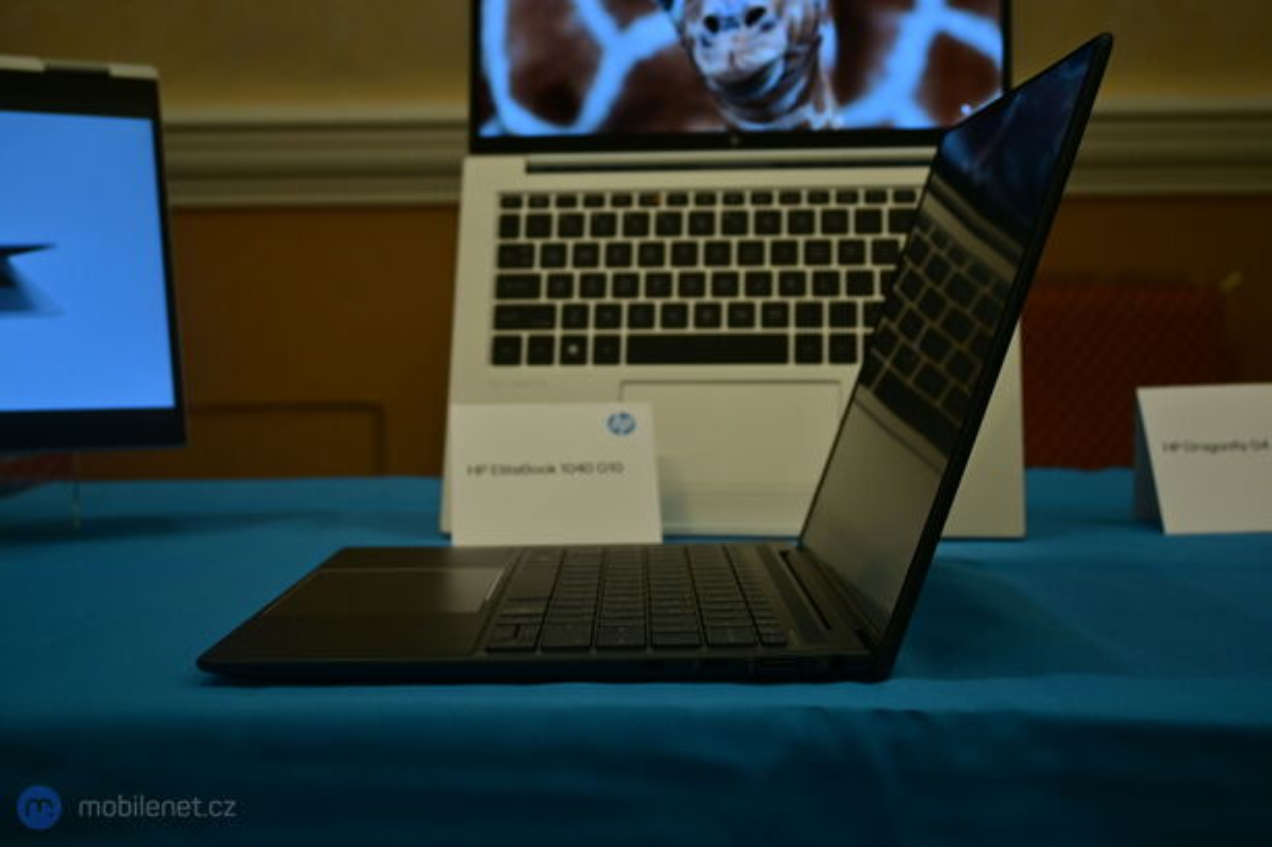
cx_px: 636
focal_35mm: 47
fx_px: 1669
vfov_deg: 28.5
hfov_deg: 41.7
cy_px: 424
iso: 250
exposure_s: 1/50
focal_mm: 31.5
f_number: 5
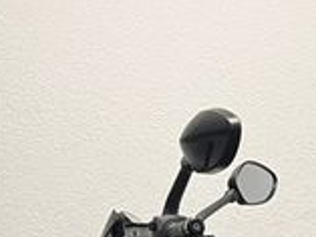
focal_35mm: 106
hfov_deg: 17.8
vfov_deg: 12.6
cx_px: 360
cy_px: 446
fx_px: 968
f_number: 1.6
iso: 80
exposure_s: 1/50
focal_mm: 5.1
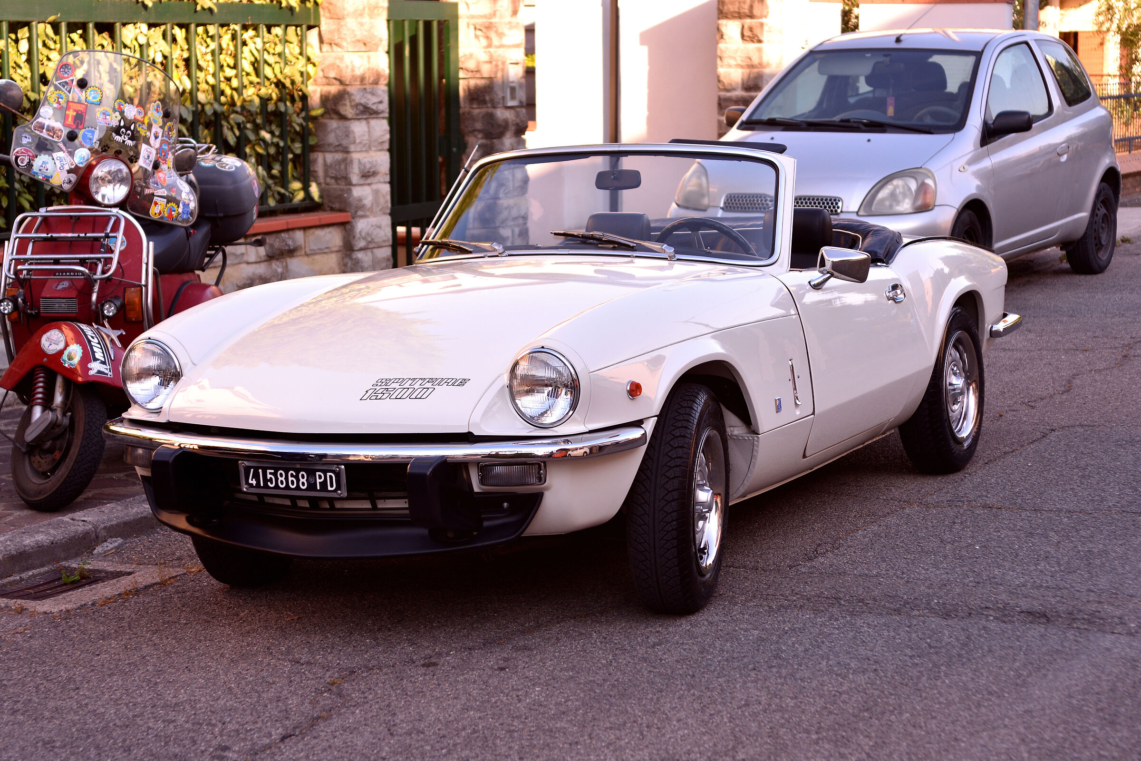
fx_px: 2282
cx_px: 570
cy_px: 380
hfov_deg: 28.1
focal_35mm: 72
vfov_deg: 18.9
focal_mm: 48
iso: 100
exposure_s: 1/320
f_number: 3.8
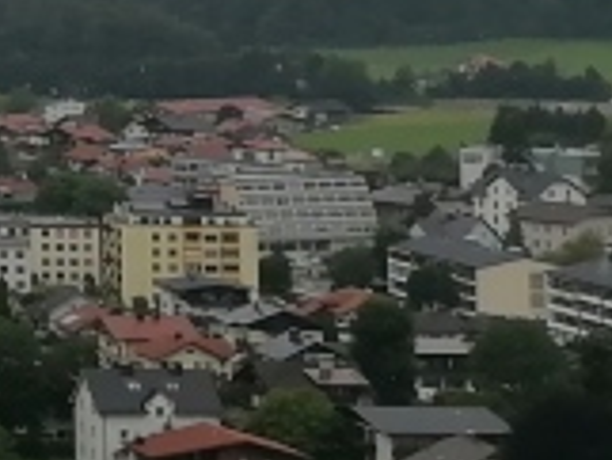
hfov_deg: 9.3
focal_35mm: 165
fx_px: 2919
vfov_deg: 8.9
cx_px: -1266
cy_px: -57
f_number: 1.8
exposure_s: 1/2212
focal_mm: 5.4
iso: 50
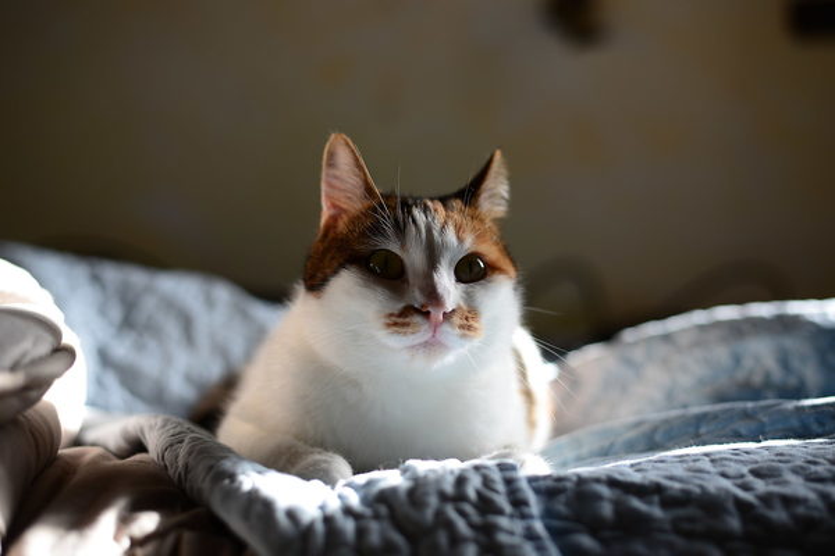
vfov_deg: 27.0
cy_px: 278
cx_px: 418
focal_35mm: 50
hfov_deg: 39.6
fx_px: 1160
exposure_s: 1/160
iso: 100
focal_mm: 50
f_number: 2.5
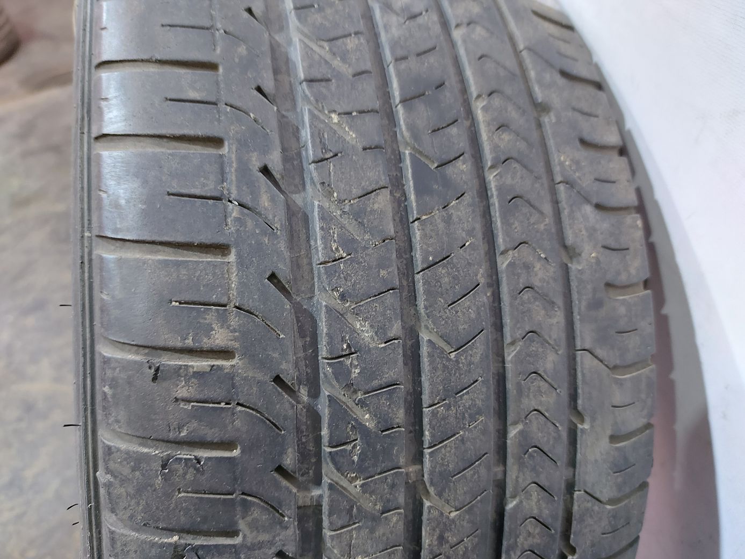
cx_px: 372
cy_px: 280
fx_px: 516
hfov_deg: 71.6
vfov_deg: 56.8
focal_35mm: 24
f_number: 1.8
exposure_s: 1/25
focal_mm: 5.23
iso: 250
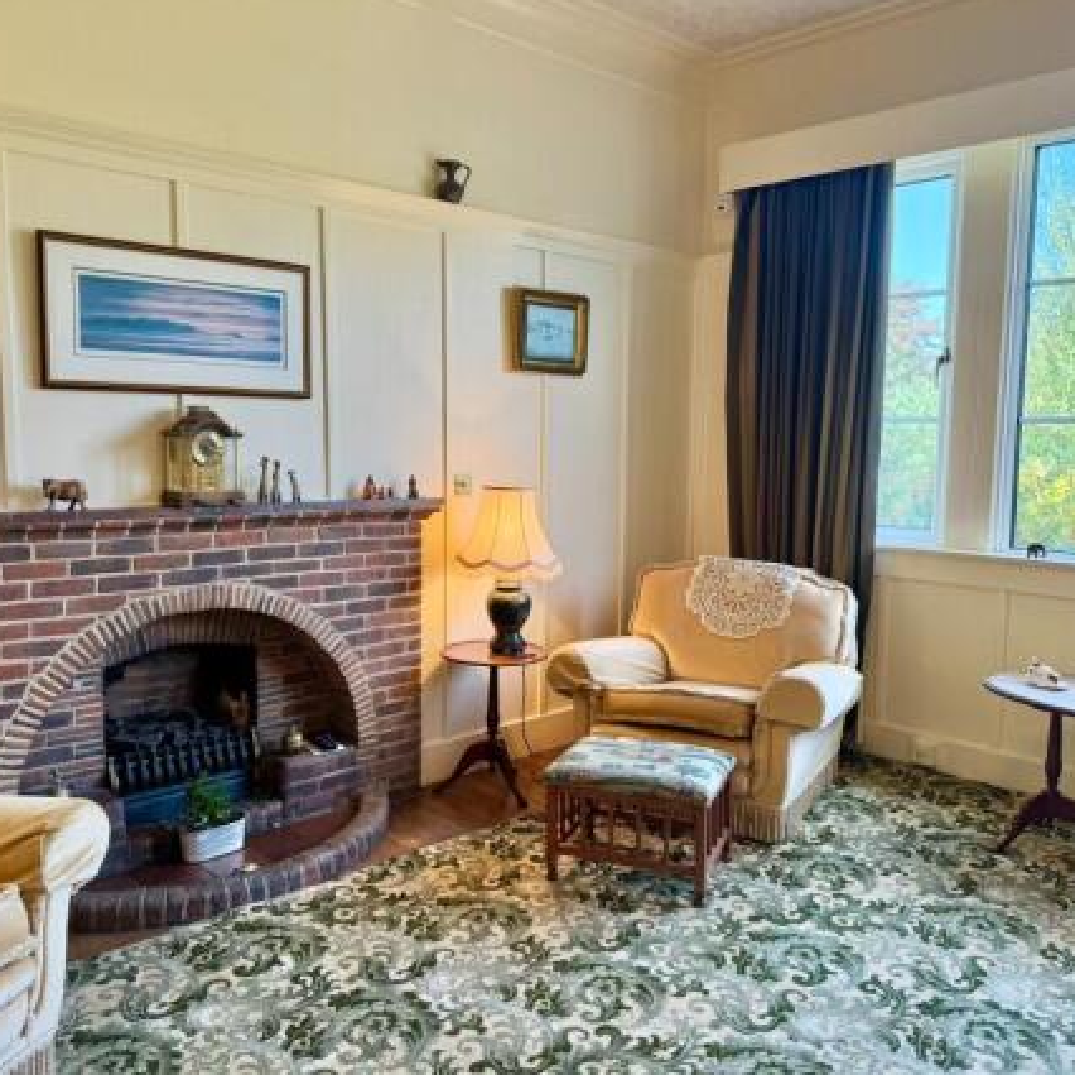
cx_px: 582
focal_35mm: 29
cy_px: 541
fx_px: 1019
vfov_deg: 55.6
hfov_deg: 55.6
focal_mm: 6.76
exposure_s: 1/278
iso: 80
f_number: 1.78
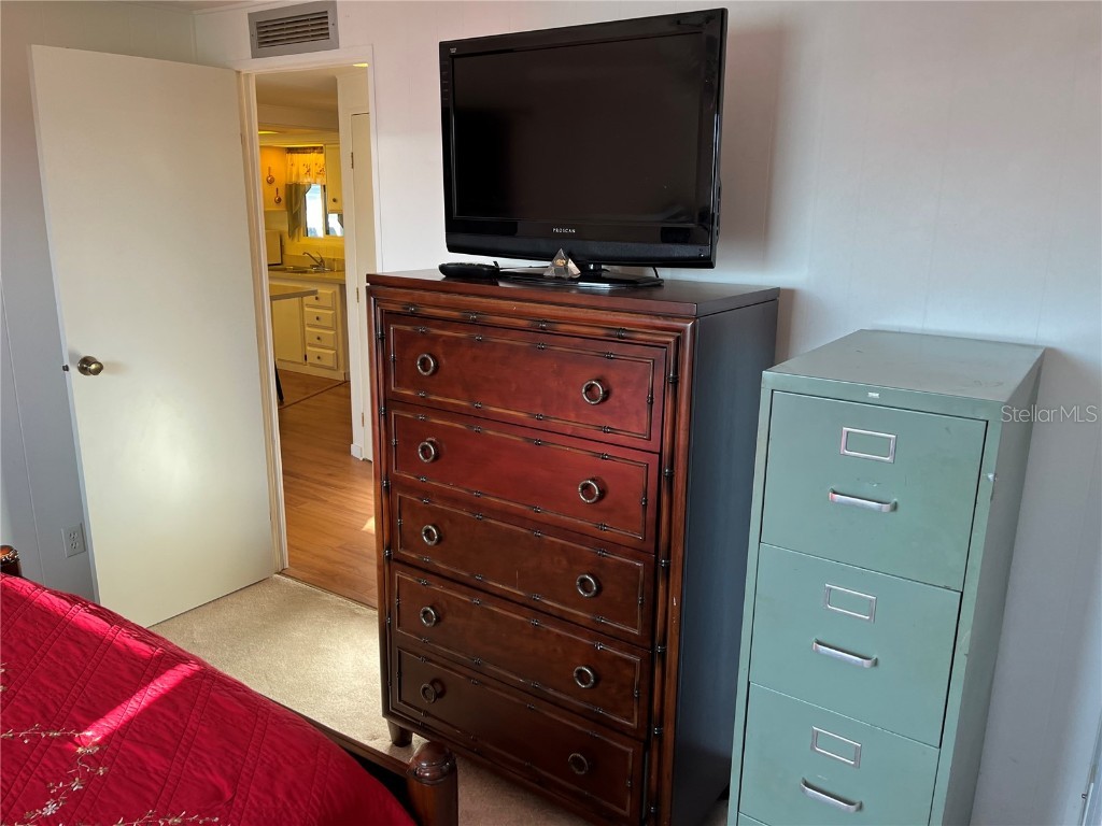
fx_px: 828
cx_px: 551
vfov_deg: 53.1
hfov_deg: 67.3
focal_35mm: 26
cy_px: 413
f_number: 1.6
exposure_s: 1/120
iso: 100
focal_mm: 5.1
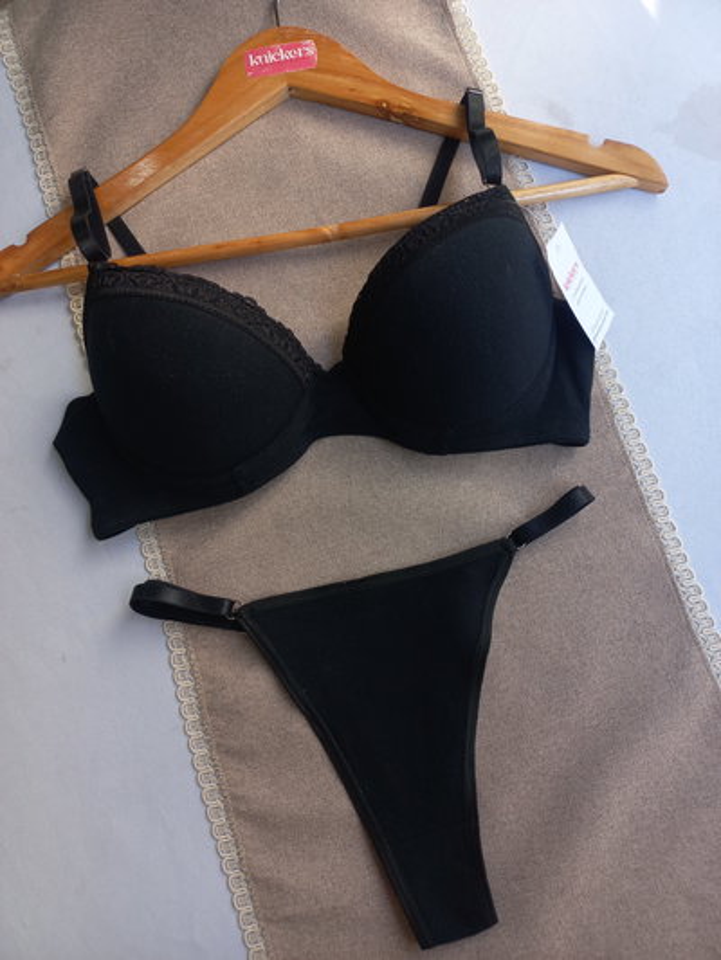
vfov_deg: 69.4
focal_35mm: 25
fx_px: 694
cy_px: 480
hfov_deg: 54.9
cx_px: 360
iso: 40
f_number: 1.8
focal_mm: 4.6
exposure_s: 1/50
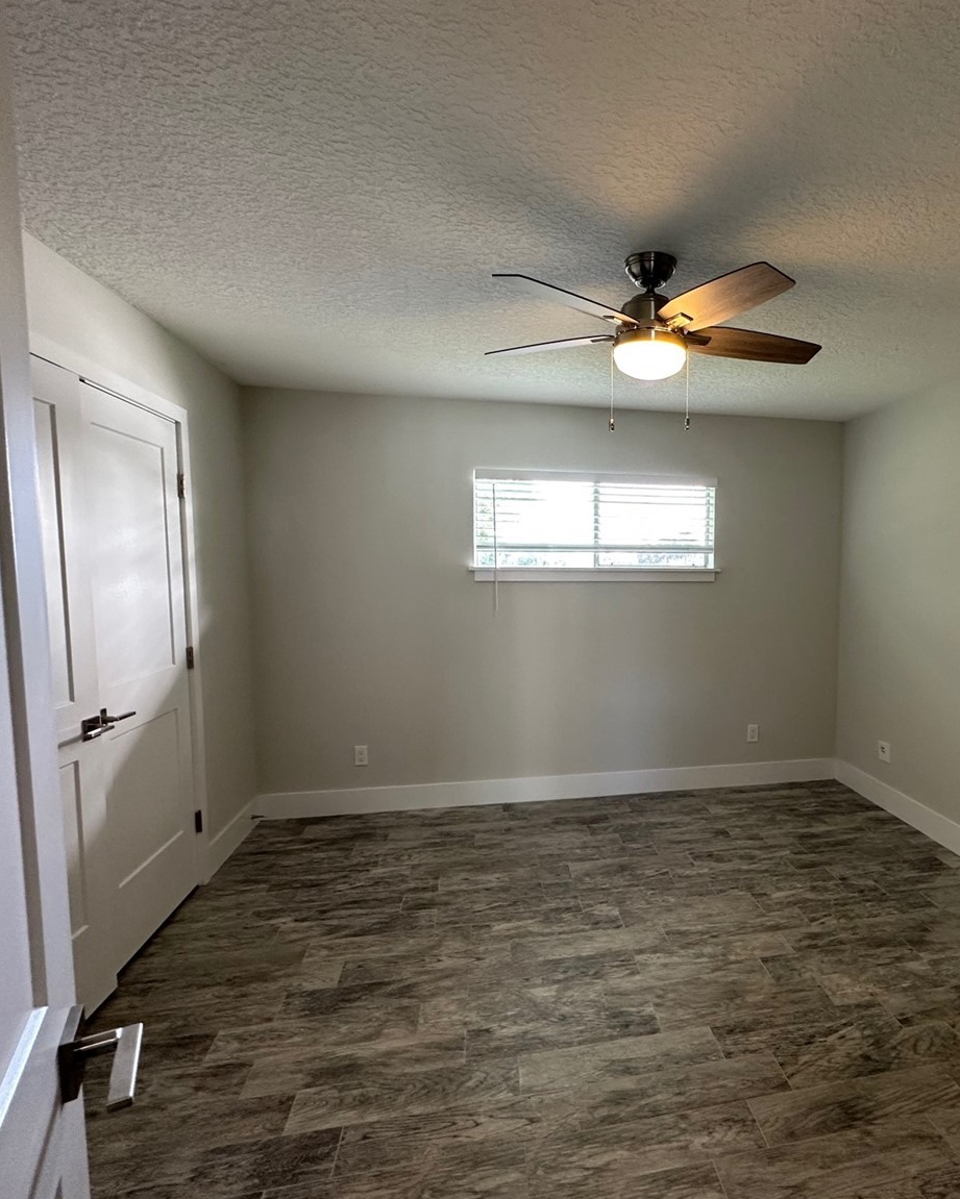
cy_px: 620
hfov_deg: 68.9
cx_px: 640
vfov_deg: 83.3
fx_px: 675
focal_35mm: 19
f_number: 2.2
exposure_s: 1/120
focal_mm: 2.22
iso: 250
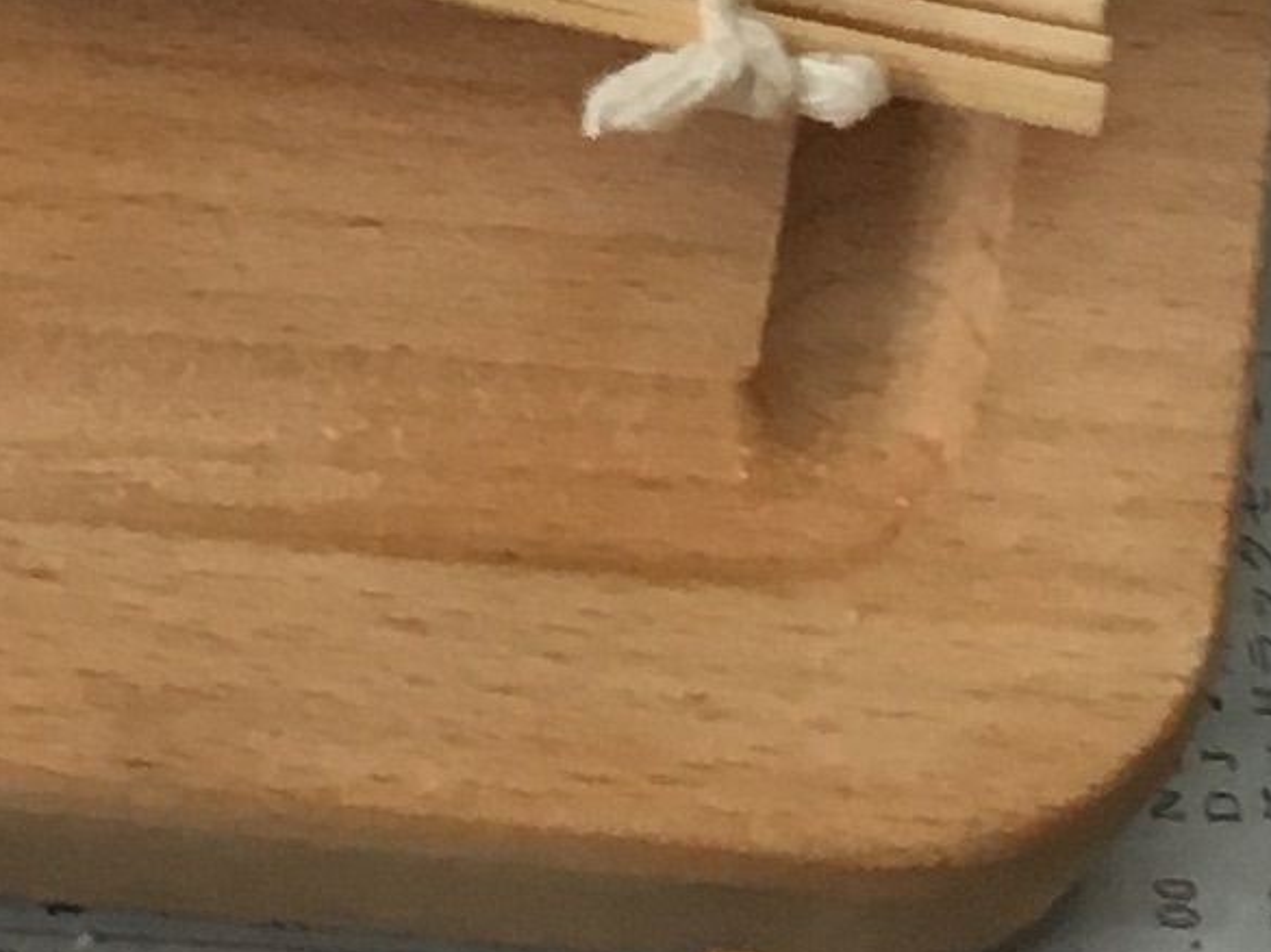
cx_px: -356
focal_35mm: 200
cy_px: -2252
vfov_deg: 6.5
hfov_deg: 9.7
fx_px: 7339
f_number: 2.2
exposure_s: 1/30
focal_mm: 4.15
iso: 50
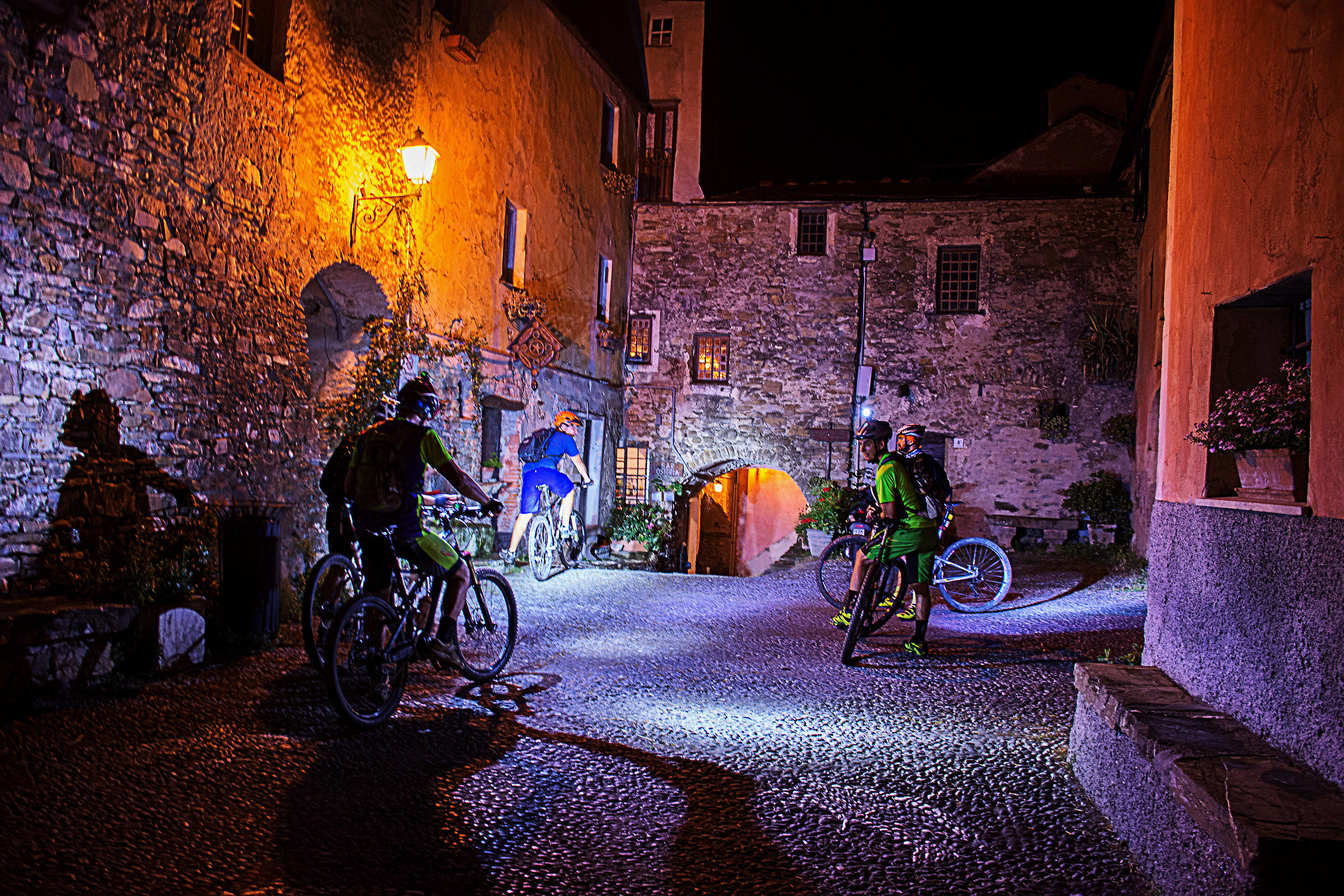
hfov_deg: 67.4
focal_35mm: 27
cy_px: 448
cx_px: 672
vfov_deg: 47.9
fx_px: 1008
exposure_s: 1/6
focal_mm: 18
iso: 800
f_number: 4
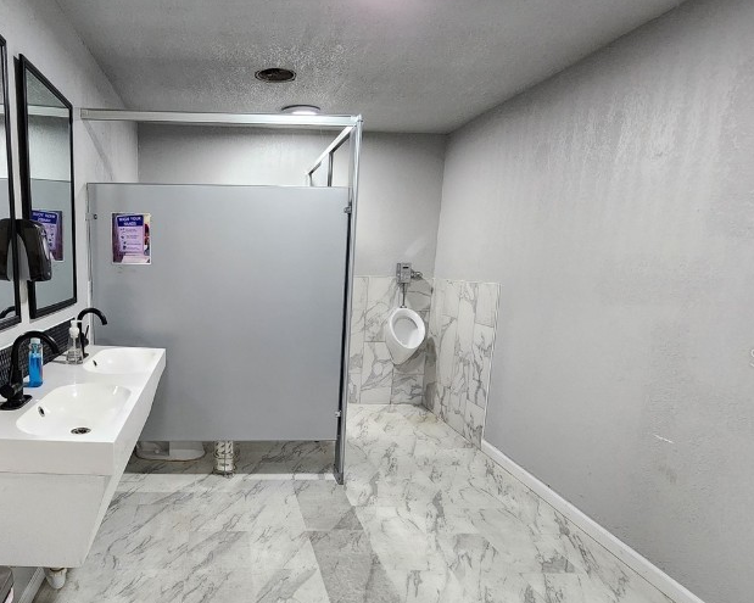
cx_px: 241
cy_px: 357
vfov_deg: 65.0
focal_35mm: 21
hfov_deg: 74.8
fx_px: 469
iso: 400
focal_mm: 2.2
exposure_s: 1/60
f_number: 2.2
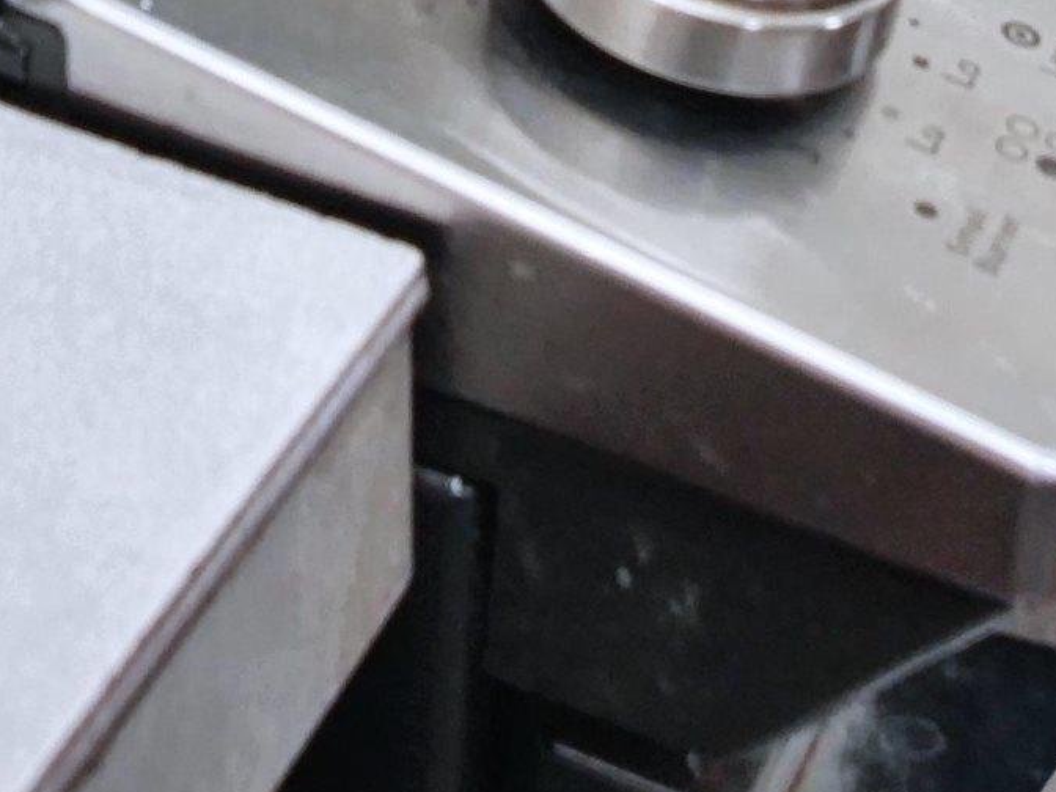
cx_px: 137
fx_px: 3905
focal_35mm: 128
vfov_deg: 10.6
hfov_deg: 15.3
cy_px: -831
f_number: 4
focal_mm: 14
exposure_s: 1/160
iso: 800
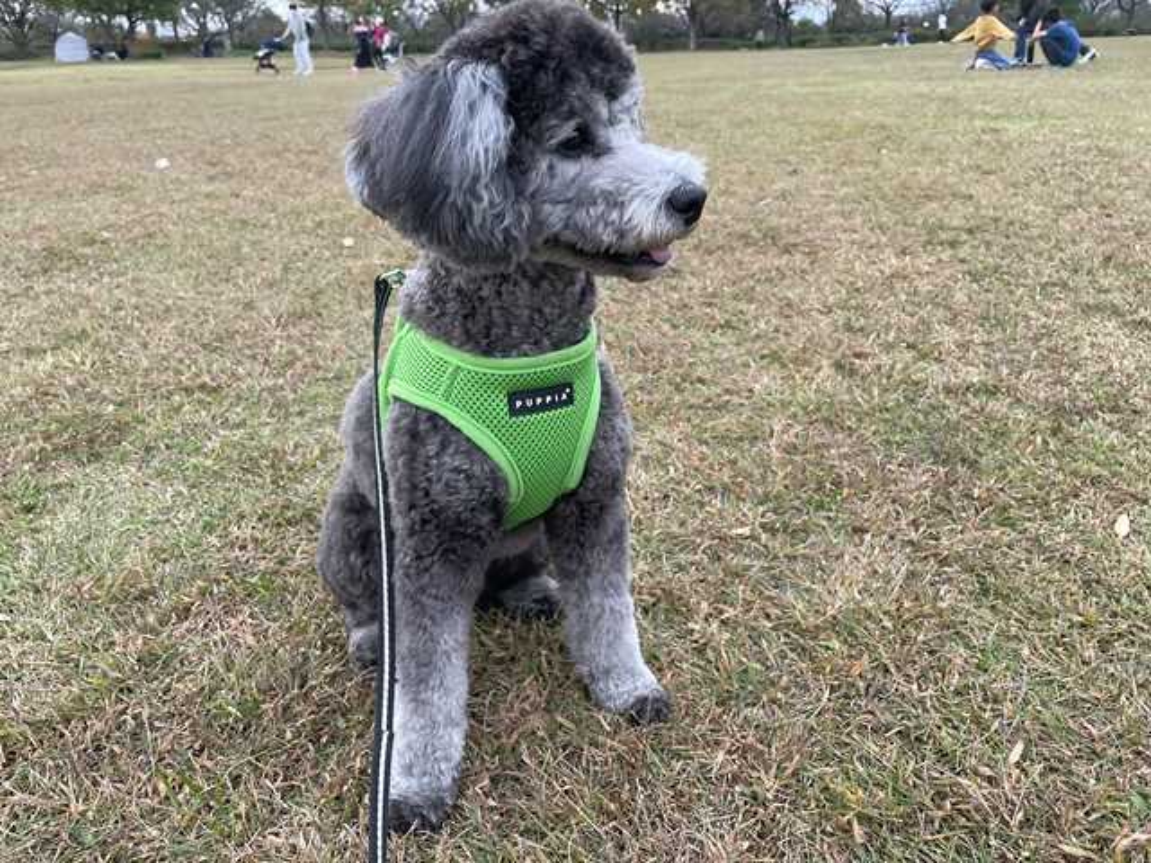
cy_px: 432
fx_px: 865
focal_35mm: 26
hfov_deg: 67.3
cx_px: 576
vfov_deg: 53.1
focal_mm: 4.2
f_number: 1.6
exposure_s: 1/121
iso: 125
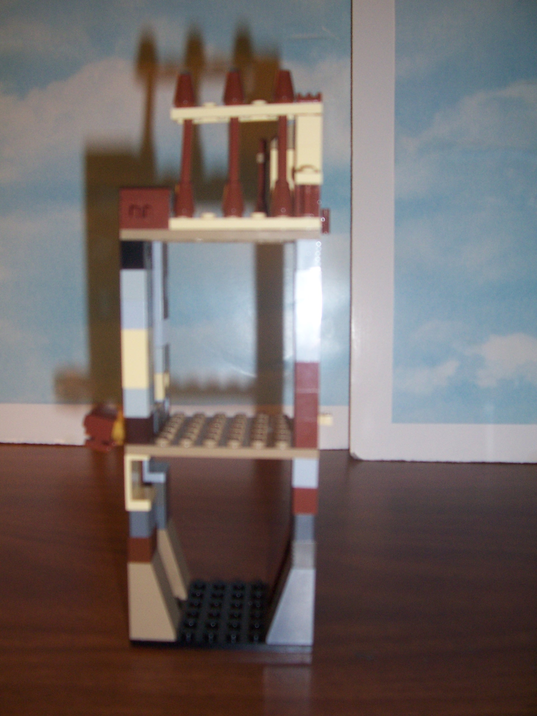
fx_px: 703
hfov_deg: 41.8
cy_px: 358
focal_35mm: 34
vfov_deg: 54.0
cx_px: 268
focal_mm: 5.6
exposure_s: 1/60
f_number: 2.7
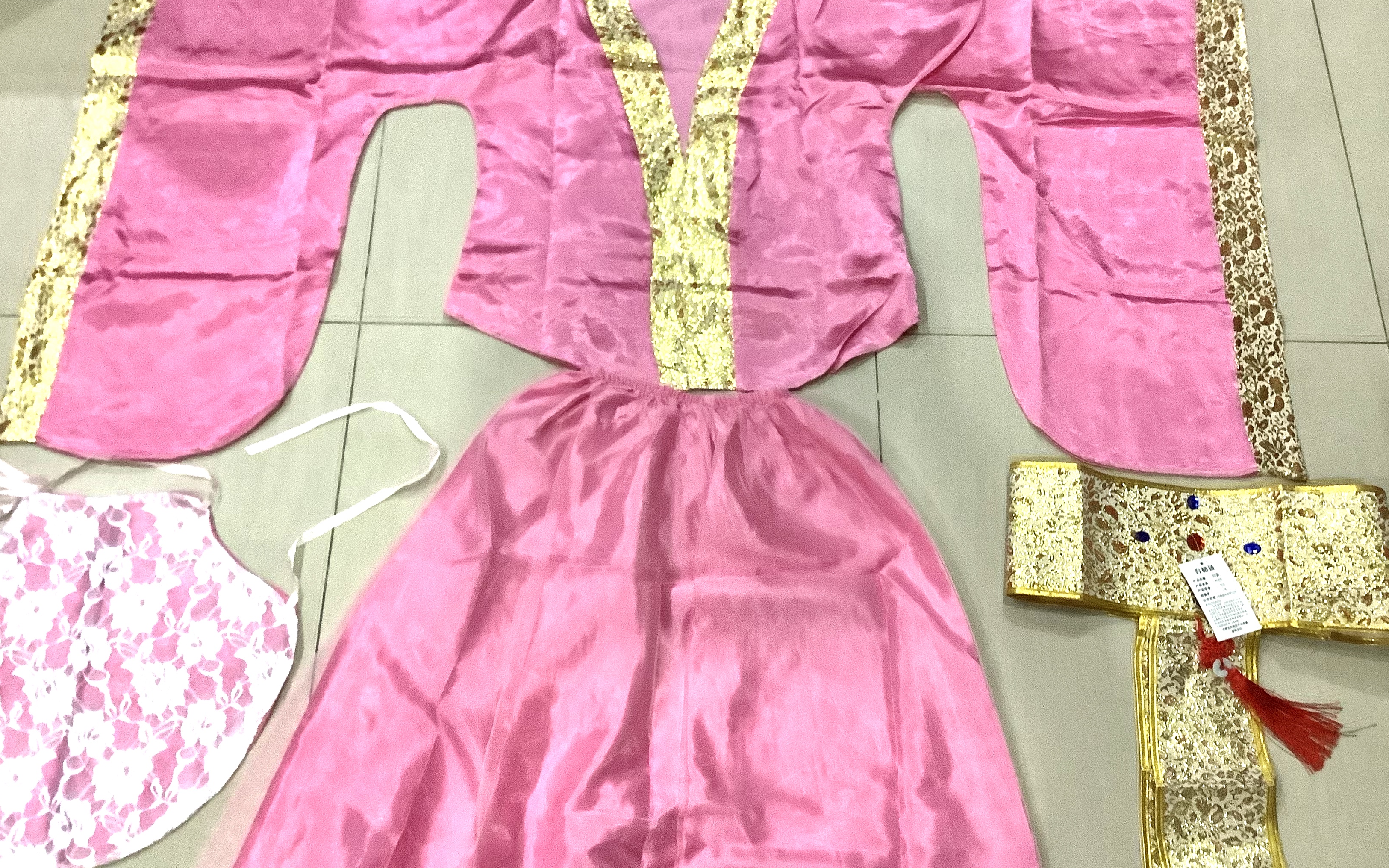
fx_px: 1249
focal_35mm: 33
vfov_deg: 38.3
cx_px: 693
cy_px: 380
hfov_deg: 58.1
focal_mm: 3.3
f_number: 2.4
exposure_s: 1/30
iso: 800
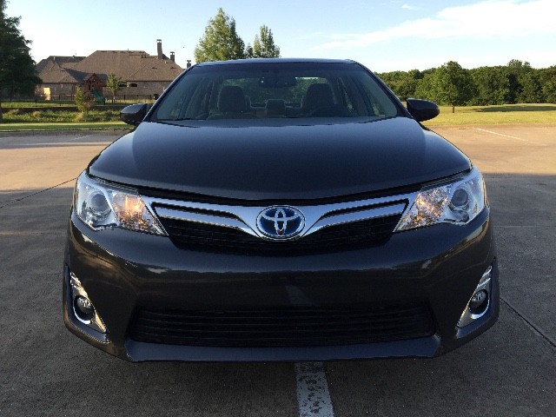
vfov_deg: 48.2
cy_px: 208
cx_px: 278
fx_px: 466
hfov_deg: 61.7
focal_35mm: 29
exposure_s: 1/449
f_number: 2.2
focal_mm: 4.15
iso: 32
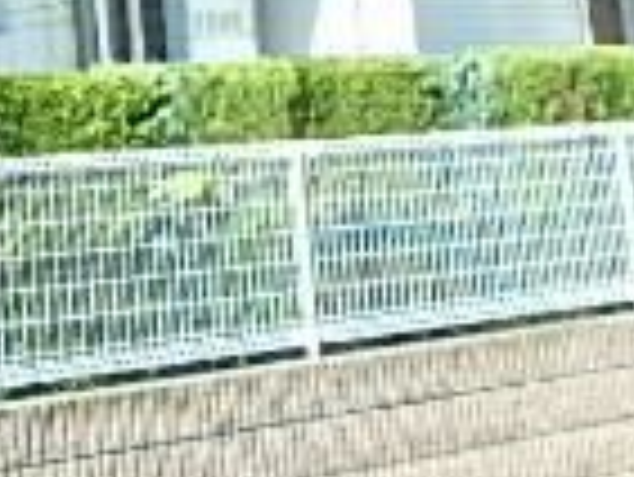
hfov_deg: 19.5
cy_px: -351
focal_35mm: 95
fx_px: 1741
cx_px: -121
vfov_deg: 14.0
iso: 125
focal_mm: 3.7
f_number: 3.5
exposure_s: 1/400
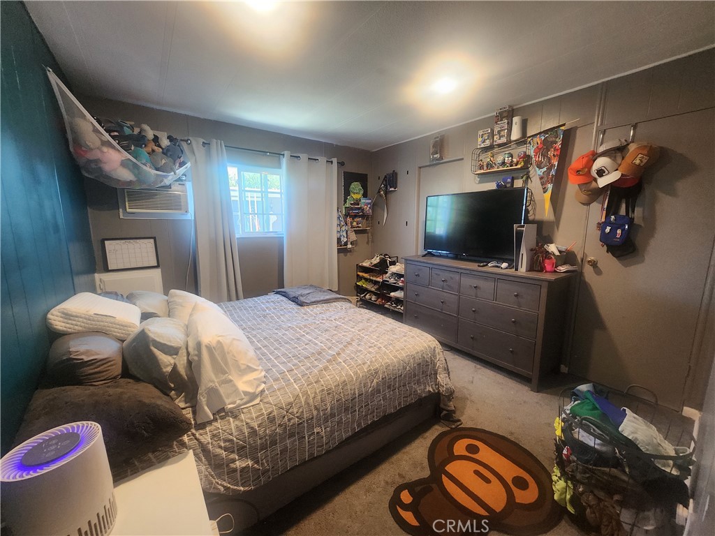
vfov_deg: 89.9
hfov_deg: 106.2
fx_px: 269
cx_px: 358
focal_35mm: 13
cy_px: 268
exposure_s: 1/60
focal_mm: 1.74
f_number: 2.2
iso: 400
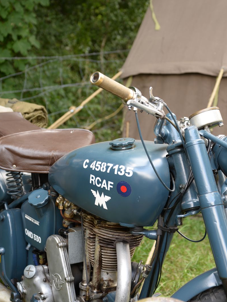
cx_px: 102
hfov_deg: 18.2
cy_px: 151
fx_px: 708
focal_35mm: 81
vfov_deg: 24.1
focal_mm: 56
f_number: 4.2
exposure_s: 1/30
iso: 100
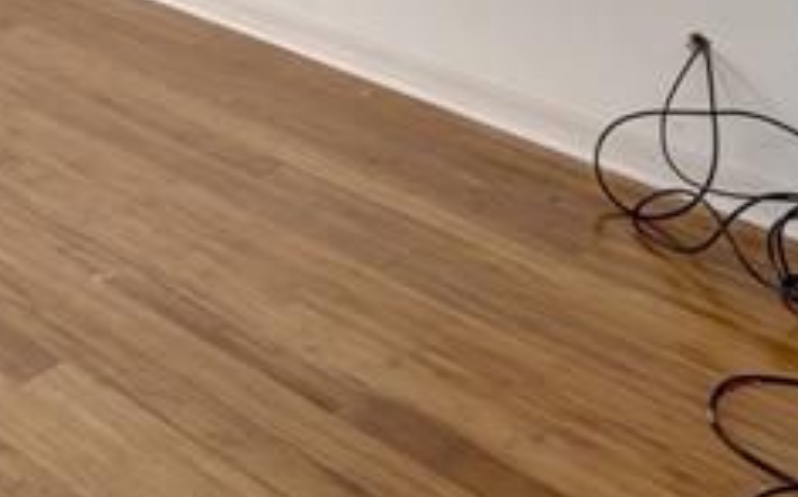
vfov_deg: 15.3
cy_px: -588
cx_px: -267
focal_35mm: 62
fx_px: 1347
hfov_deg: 27.1
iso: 250
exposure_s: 1/3.33
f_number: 9
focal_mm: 14
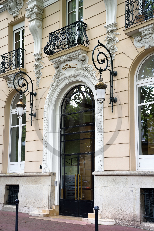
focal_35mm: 52
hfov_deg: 26.0
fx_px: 334
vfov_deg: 38.2
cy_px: 116
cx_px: 77
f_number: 4.5
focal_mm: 52
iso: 200
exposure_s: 1/80
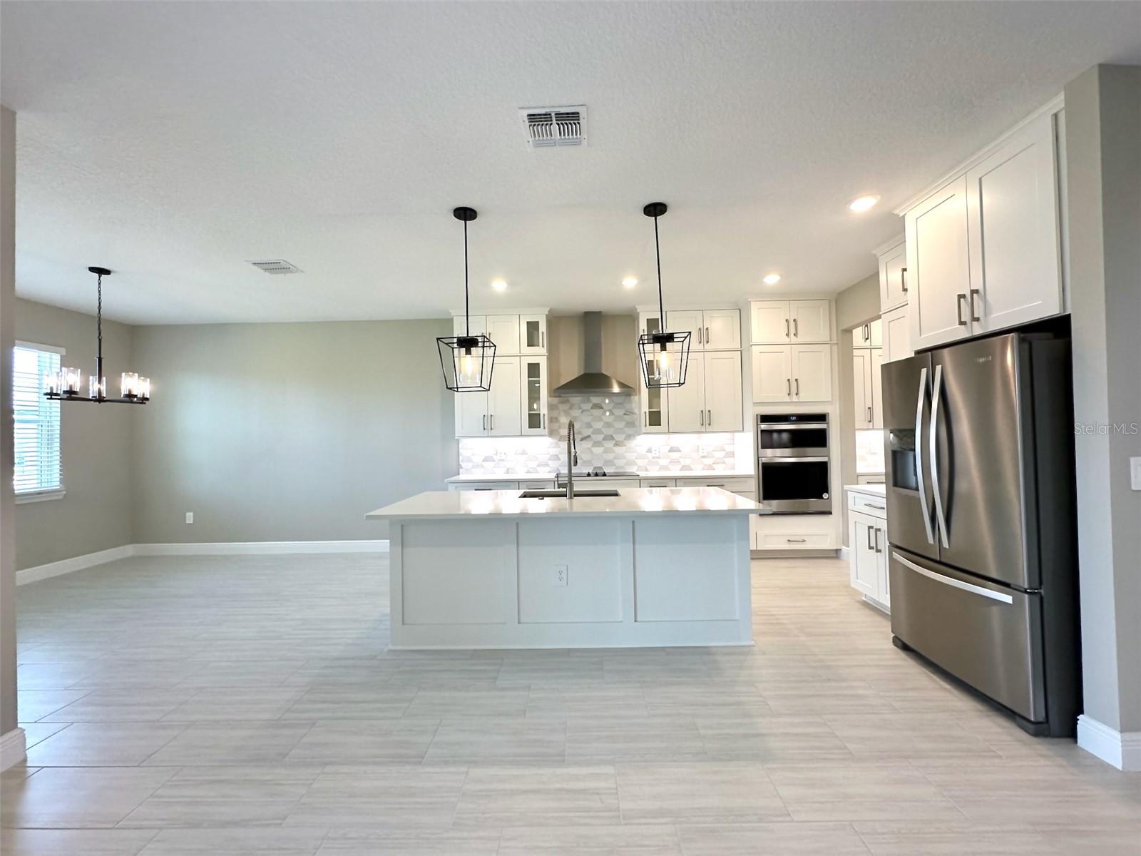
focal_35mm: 14
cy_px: 428
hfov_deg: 102.1
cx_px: 570
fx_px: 461
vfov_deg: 85.7
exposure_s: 1/120
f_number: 2.2
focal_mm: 2.22
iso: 100
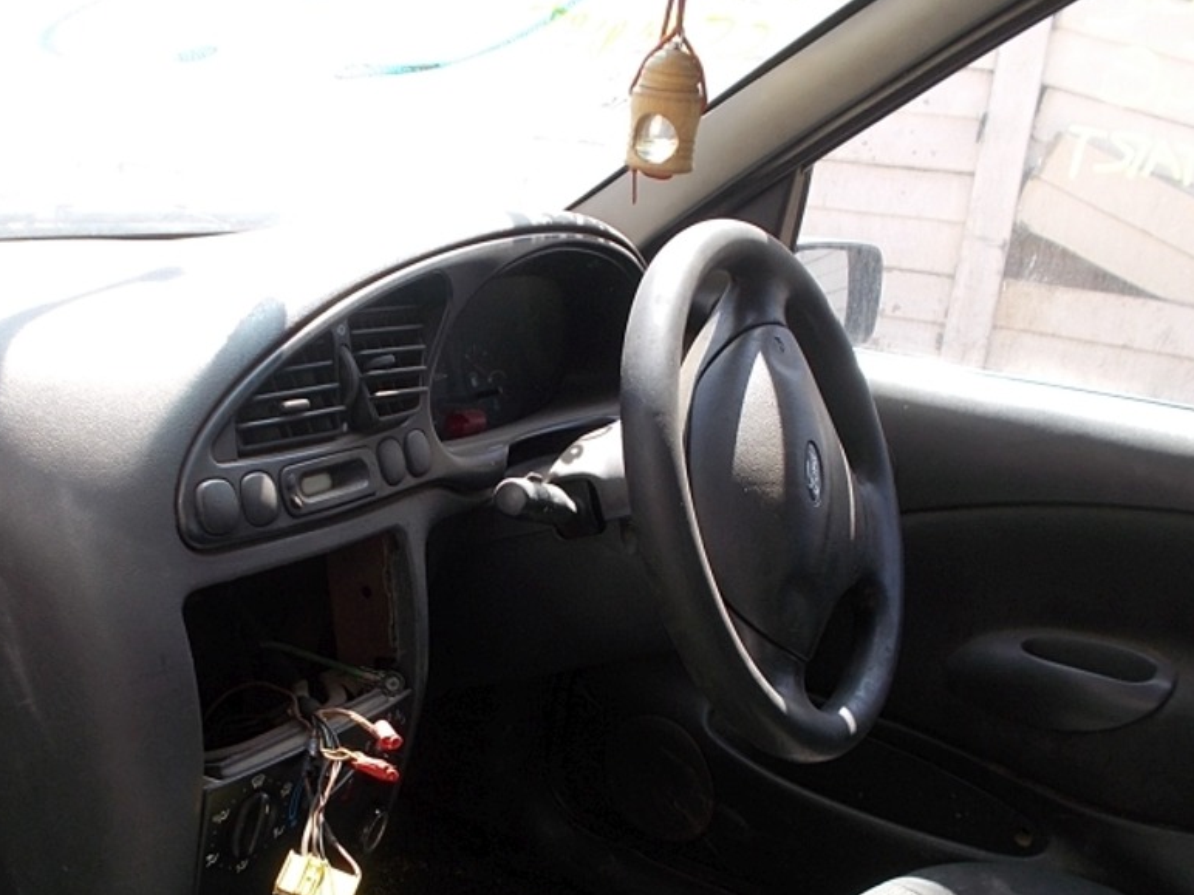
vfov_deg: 34.8
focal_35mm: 41
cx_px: 503
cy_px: 602
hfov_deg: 45.6
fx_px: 1414
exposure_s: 1/125
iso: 80
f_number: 3.2
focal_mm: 4.6
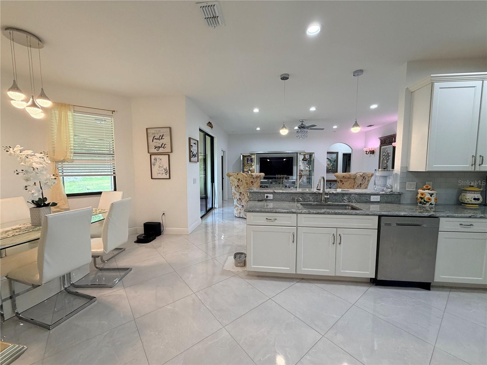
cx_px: 244
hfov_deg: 102.1
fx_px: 197
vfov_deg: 85.7
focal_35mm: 14
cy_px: 182
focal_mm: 2.22
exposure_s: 1/120
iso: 200
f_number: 2.2
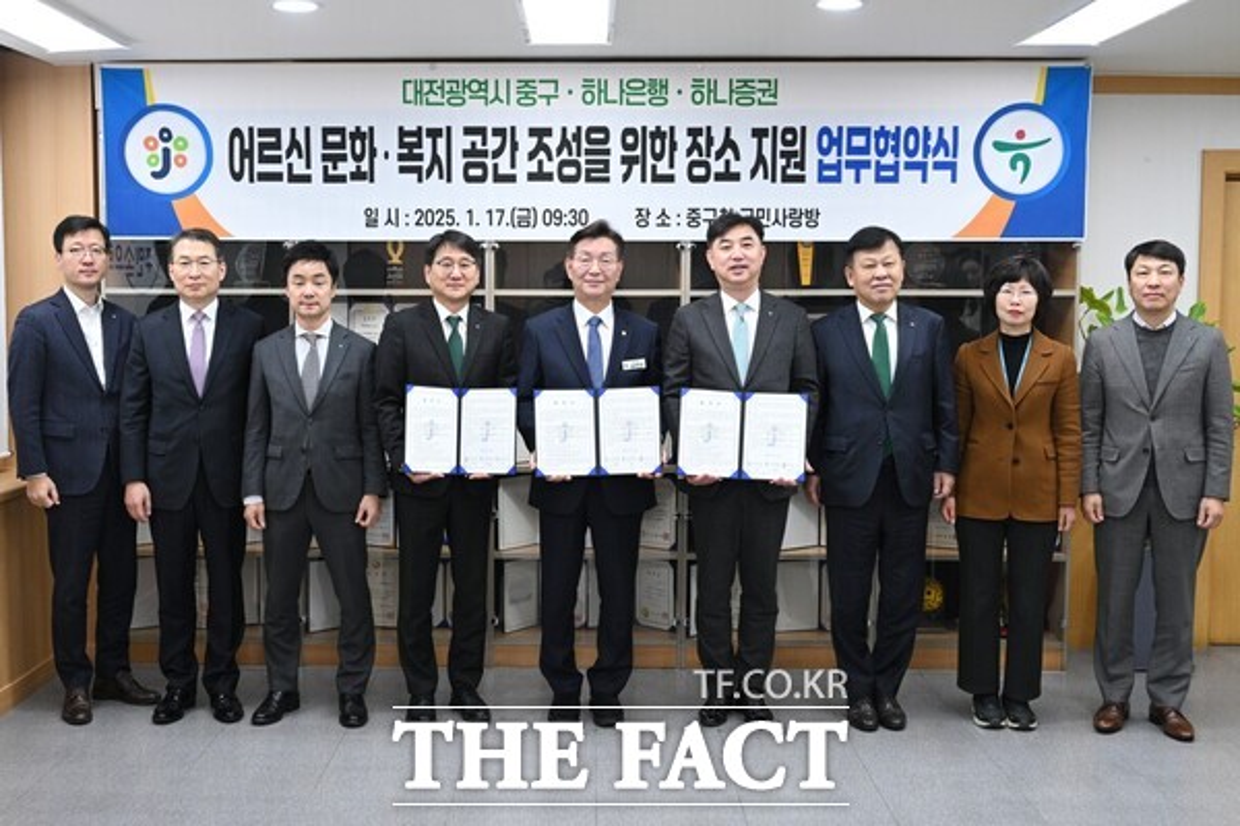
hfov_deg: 51.9
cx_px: 620
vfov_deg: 35.9
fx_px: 1274
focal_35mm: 37
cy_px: 413
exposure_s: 1/125
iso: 1600
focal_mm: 37
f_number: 5.6
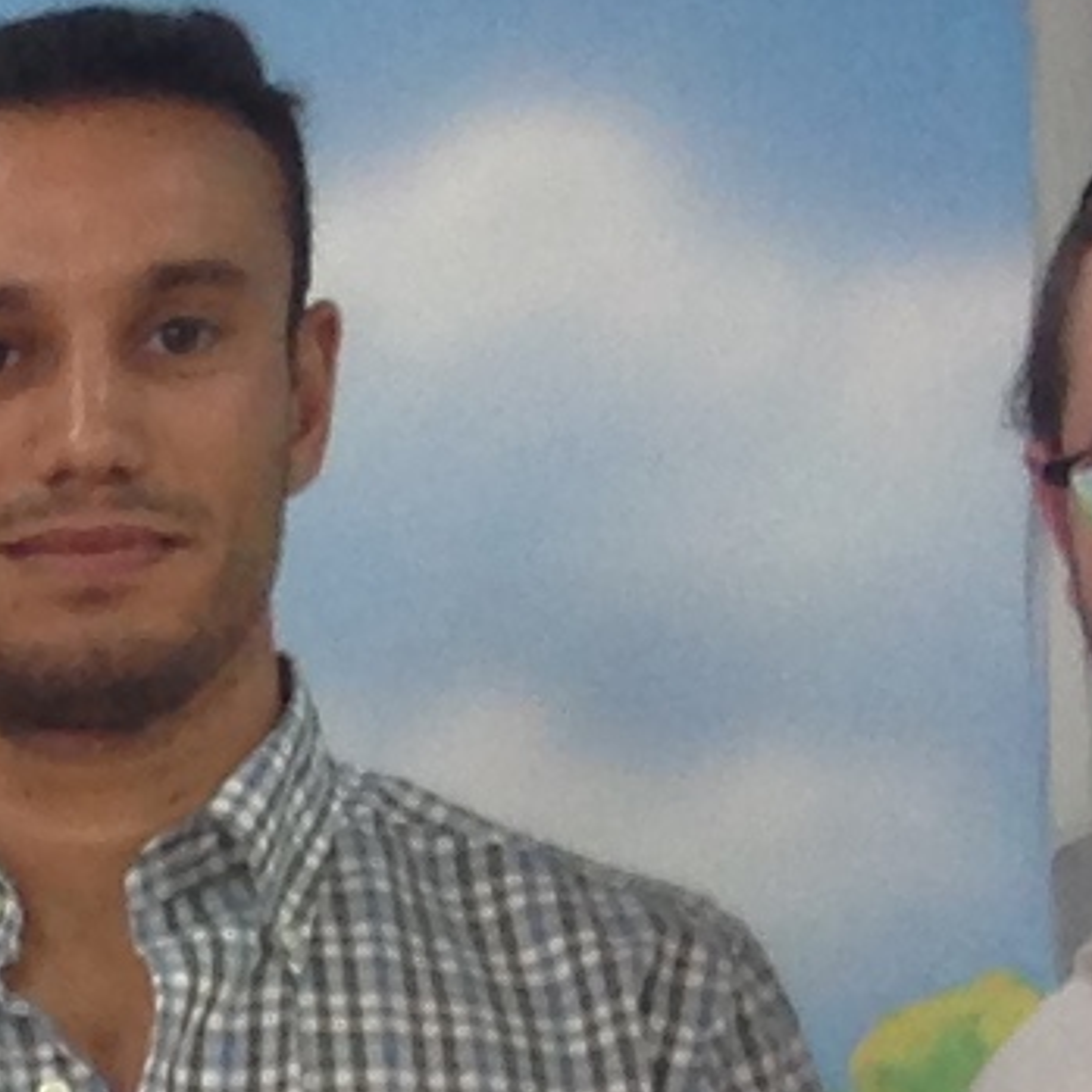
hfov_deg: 5.9
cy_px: 2290
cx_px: -2484
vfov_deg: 6.2
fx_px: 9743
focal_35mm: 273
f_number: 2.4
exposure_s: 1/20
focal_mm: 4.12
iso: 64
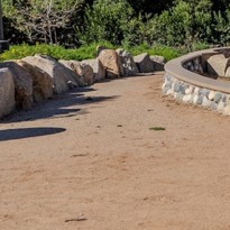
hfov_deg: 19.6
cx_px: 341
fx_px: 579
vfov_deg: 22.3
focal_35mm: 77
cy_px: 64
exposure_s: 1/5000
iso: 100
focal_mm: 29
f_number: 8
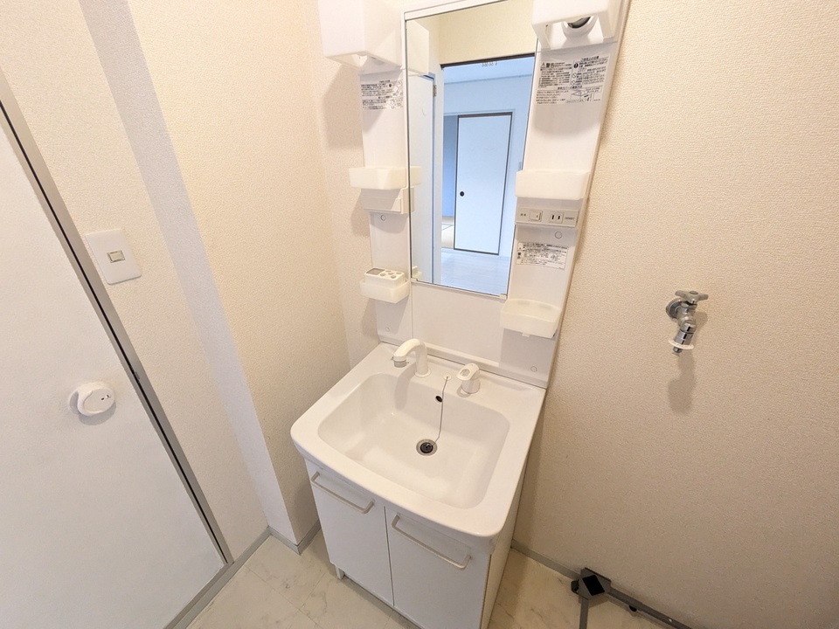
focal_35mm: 14
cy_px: 314
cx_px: 420
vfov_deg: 85.7
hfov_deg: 102.1
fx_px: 339
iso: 428
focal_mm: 1.83
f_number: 2.2
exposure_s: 1/60
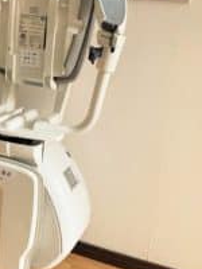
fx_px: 405
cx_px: 27
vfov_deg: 36.6
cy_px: 98
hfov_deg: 27.2
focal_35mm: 52
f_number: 1.8
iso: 100
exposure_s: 1/74
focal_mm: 4.25
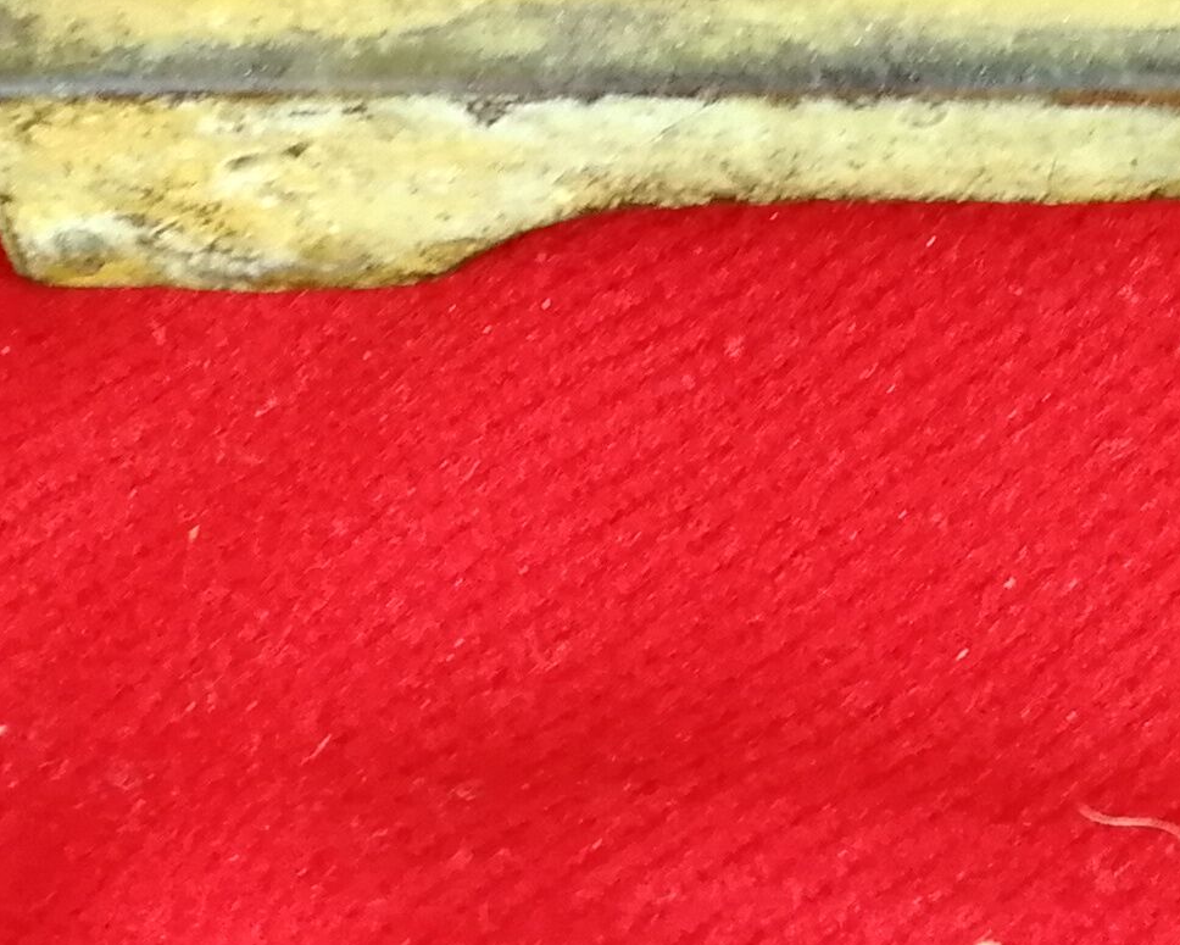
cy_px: -756
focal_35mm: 108
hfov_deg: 17.3
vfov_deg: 12.9
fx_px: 3773
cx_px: 1226
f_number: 2.2
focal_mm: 3.95
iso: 160
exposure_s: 1/33.3
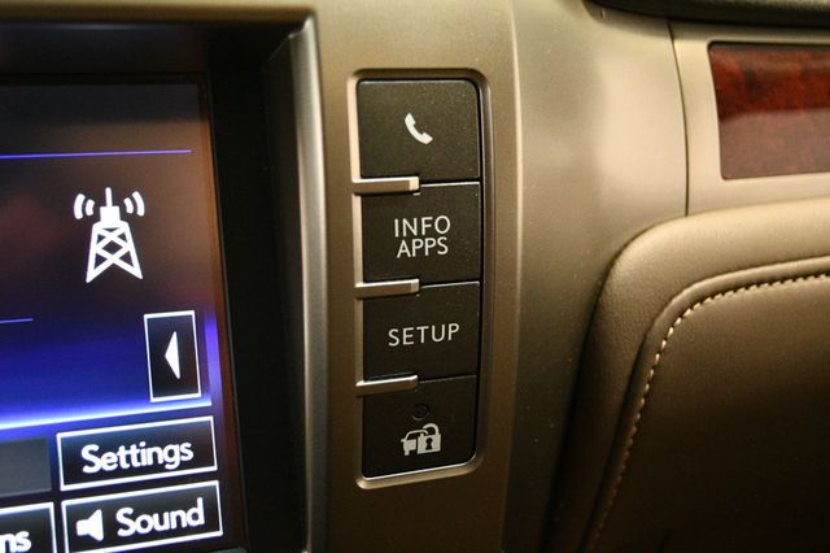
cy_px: 276
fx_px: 968
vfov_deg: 31.9
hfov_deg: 46.4
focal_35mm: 42
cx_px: 415
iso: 4000
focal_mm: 28
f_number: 4.5
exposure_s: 1/60
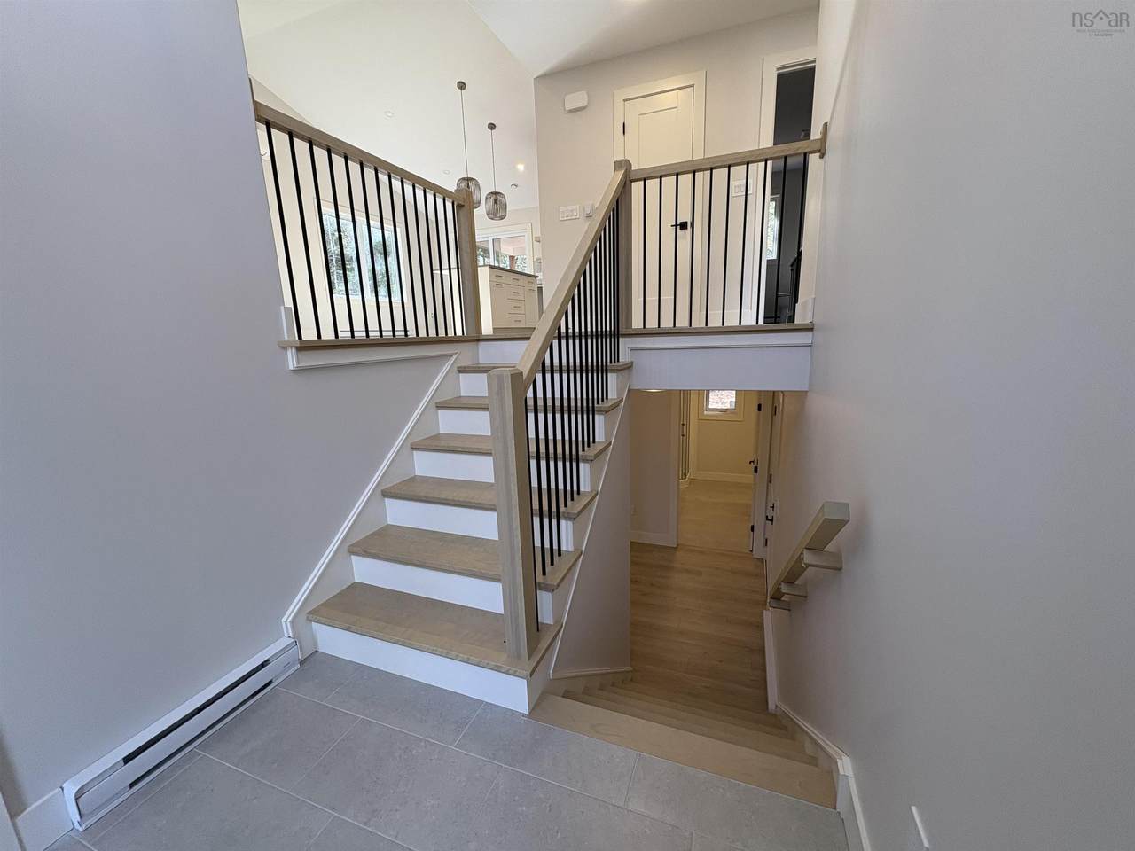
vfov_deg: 85.7
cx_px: 568
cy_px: 426
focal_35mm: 14
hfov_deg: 102.1
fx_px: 459
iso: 125
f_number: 2.2
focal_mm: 2.22
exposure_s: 1/120
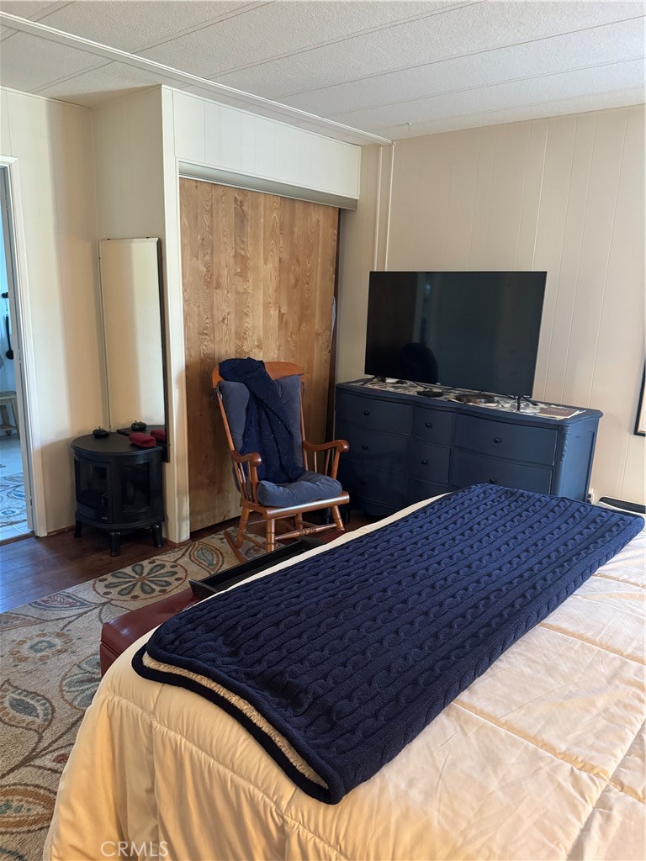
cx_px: 323
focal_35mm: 24
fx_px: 597
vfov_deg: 71.6
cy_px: 430
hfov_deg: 56.8
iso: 800
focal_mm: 6.76
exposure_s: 1/40
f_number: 1.78
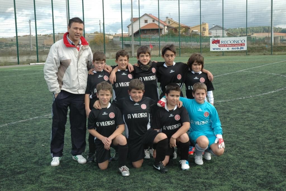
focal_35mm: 60
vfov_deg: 22.6
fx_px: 476
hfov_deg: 33.4
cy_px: 96
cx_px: 143
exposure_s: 1/320
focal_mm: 40
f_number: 9
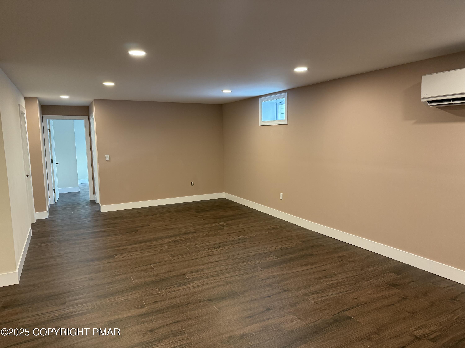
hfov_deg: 71.6
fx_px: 322
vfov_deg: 56.8
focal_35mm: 24
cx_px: 232
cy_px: 174
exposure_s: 1/120
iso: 320
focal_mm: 6.76
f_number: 1.78
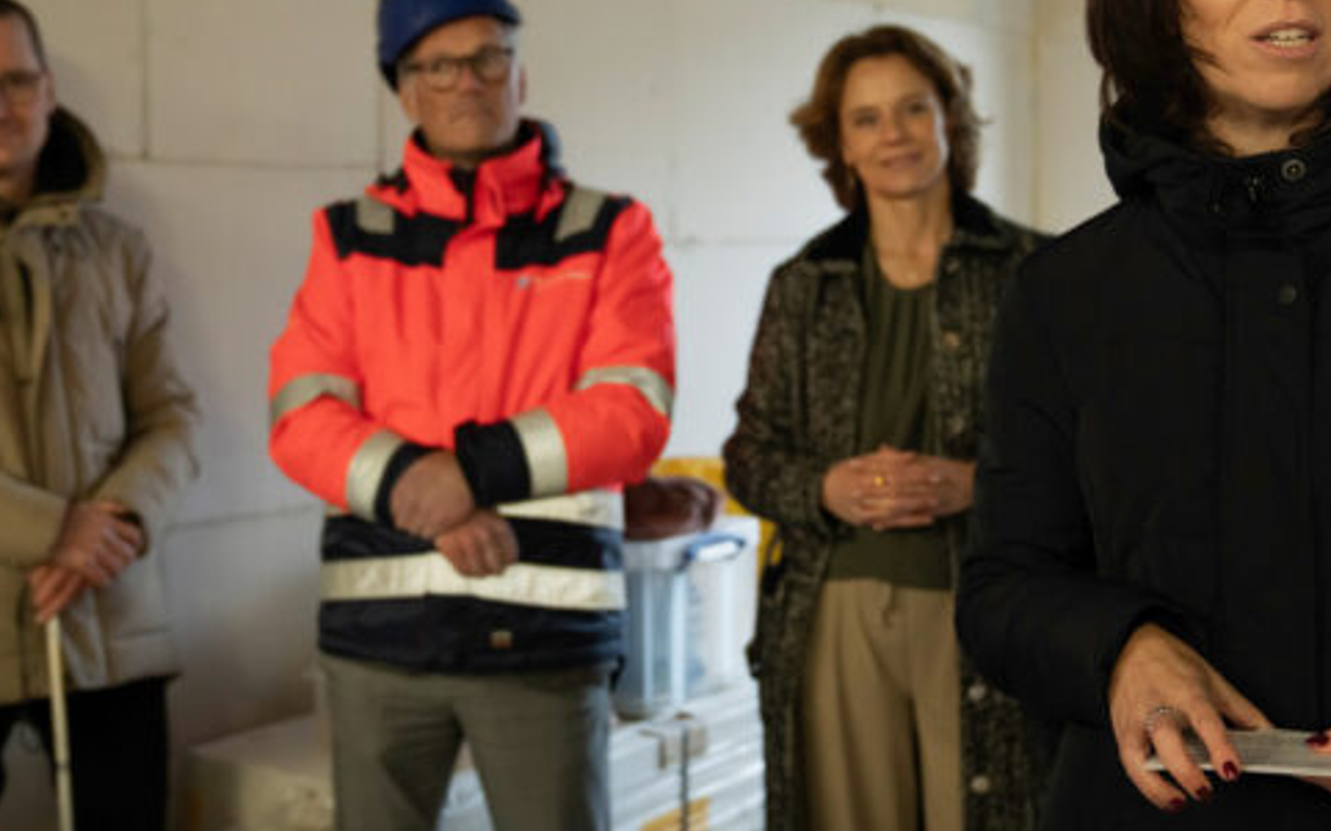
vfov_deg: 29.7
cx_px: 682
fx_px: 1559
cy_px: 284
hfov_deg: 46.2
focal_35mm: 43
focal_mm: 30
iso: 3200
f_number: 2.8
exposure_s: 1/80
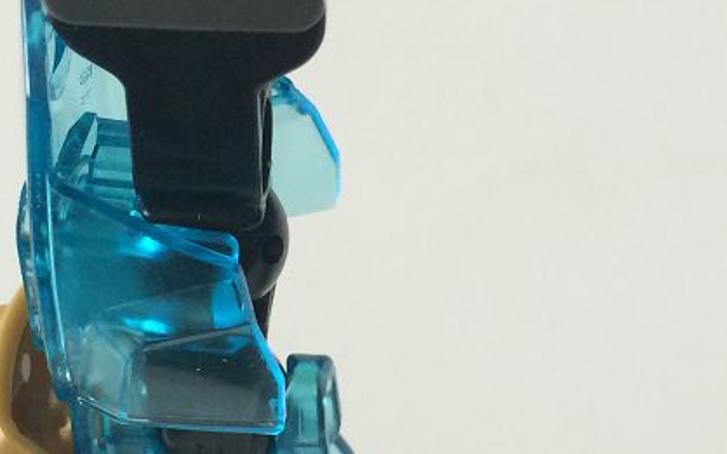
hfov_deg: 21.6
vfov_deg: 13.5
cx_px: 482
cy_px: 368
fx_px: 1902
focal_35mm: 96
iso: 80
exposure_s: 1/30
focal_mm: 4.15
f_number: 2.2
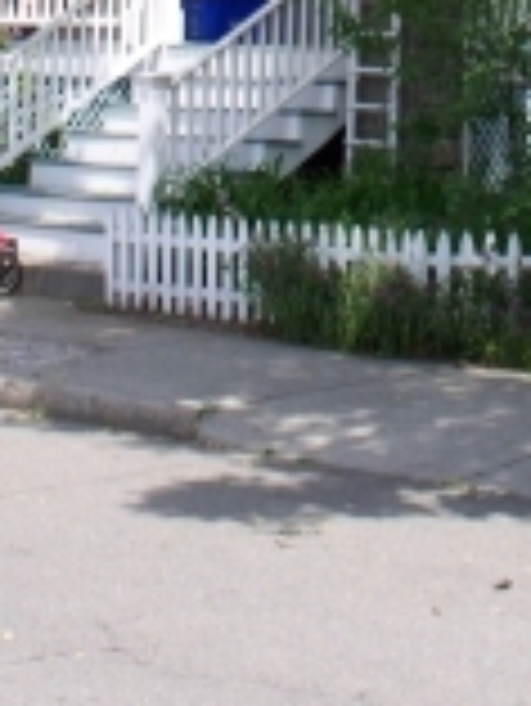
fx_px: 2655
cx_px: 425
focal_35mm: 130
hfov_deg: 11.4
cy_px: -353
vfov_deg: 14.2
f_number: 2.8
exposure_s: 1/400
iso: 64
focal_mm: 7.54
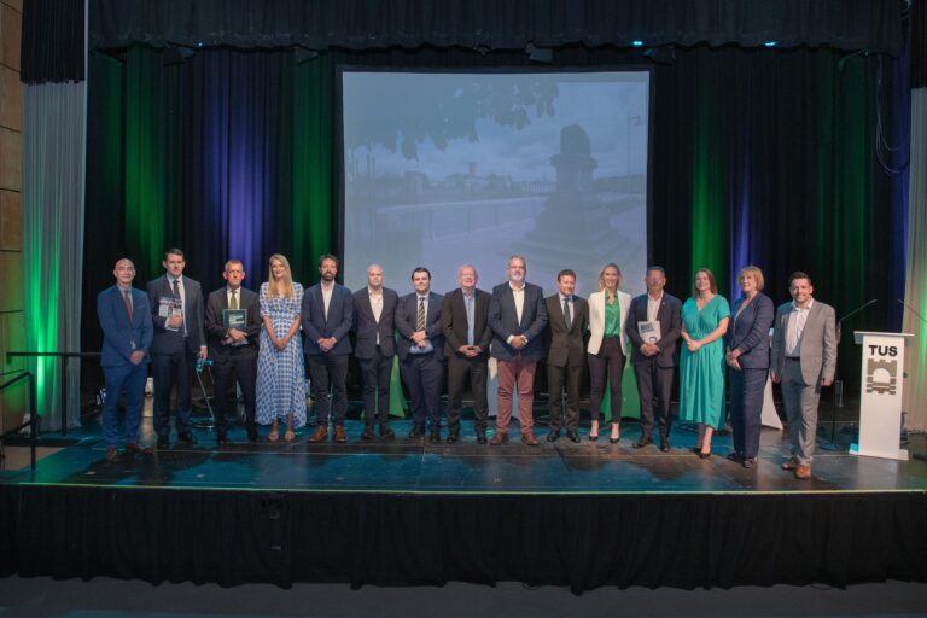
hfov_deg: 73.7
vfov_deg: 53.1
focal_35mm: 24
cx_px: 464
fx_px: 618
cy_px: 309
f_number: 5.6
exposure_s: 1/125
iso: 1250
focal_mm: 24
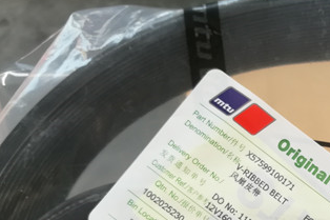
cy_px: 241
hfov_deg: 33.2
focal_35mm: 56
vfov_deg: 22.8
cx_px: 315
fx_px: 513
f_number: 2.2
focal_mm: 3.83
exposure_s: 1/50
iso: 64
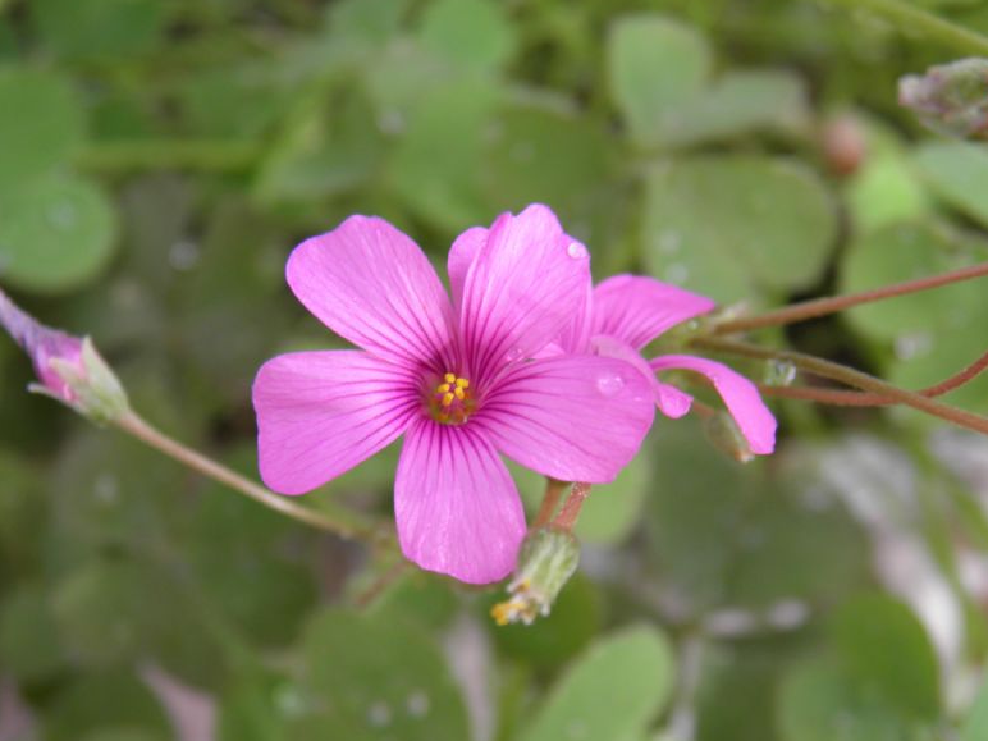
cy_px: 440
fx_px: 1855
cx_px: 468
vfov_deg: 22.6
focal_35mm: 65
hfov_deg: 29.8
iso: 50
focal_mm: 8.9
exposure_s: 1/40
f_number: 3.5
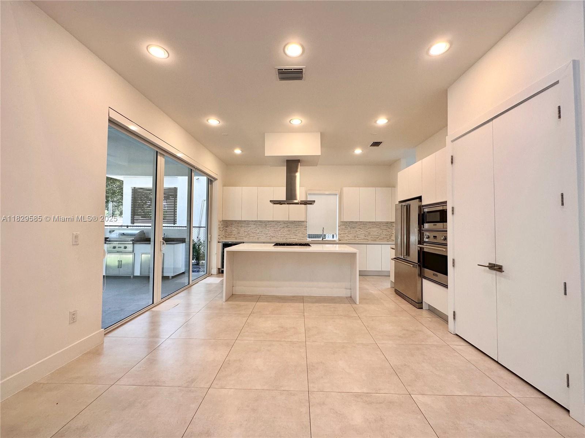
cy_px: 219
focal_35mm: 14
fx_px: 237
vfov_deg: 85.7
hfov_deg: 102.1
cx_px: 292
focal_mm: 2.22
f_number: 2.2
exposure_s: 1/120
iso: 125
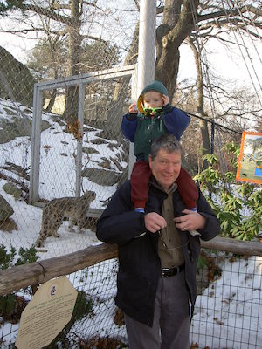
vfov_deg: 54.0
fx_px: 343
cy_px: 174
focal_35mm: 34
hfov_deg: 41.8
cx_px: 131
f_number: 4.7
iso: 50
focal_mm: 5.6
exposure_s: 1/100
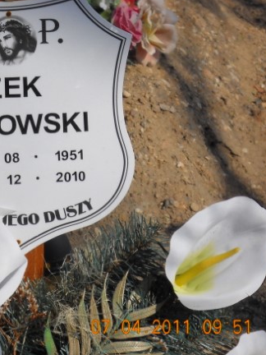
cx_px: 11
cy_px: 171
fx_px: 2203
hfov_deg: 6.9
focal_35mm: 215
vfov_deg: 9.2
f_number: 11.9
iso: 64
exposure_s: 1/184
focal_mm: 24.03
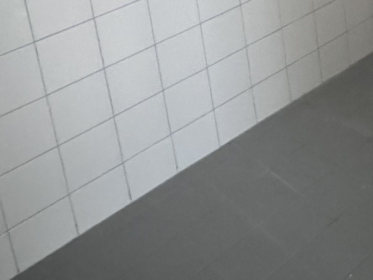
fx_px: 603
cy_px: -139
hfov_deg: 32.0
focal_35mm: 56
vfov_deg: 21.8
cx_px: 361
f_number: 2.2
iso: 1250
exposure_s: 1/50
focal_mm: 2.22
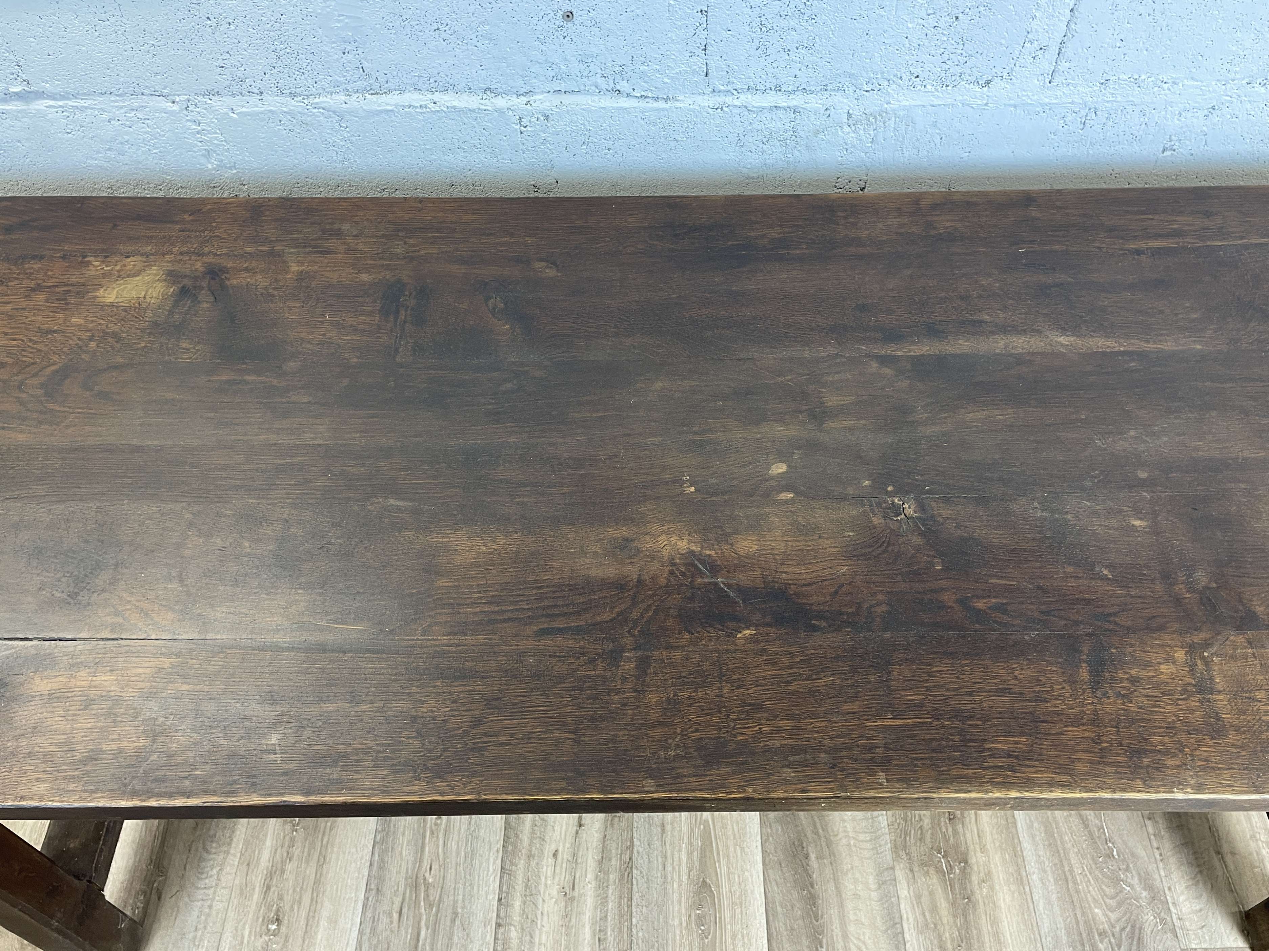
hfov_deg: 63.4
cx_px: 672
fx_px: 1026
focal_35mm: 28
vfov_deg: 49.7
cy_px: 488
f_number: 1.6
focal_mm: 4.2
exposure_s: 1/50
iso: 100
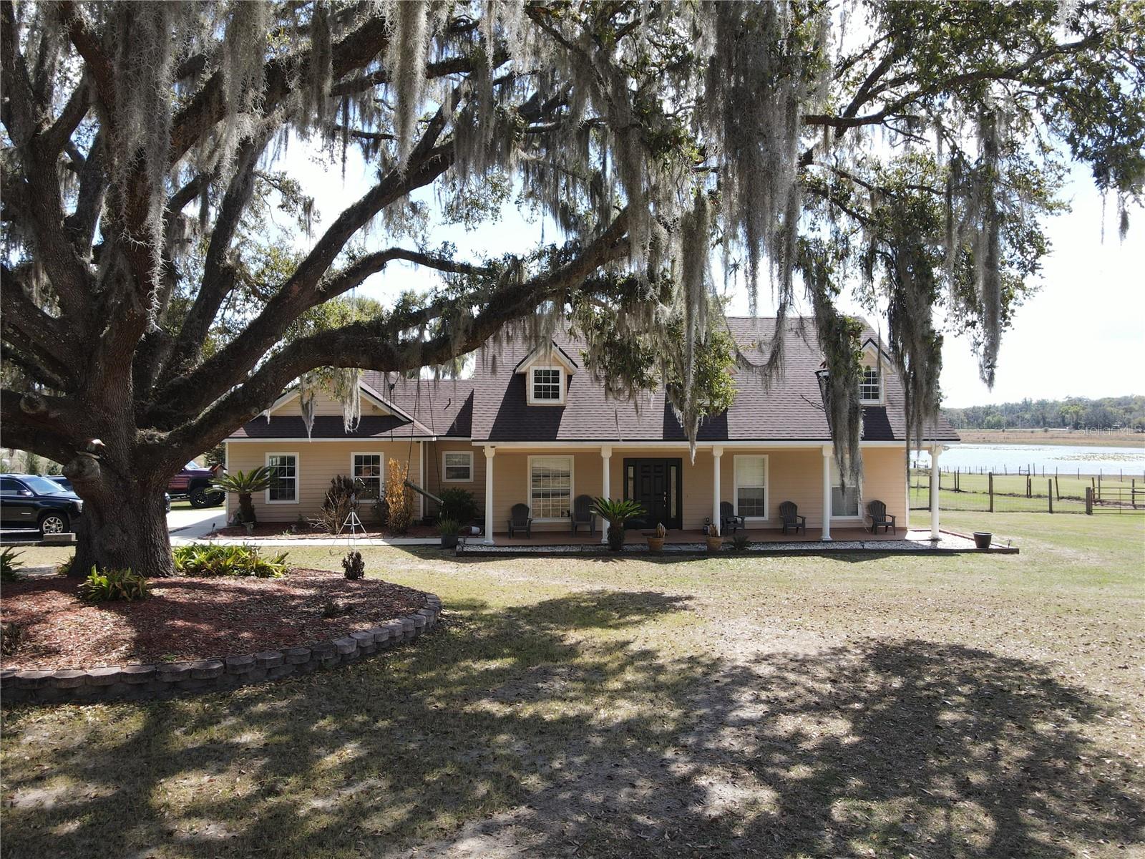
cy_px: 430
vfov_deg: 56.8
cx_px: 572
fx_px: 794
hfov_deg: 71.6
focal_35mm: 24
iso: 100
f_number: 2.8
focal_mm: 4.5
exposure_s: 1/320
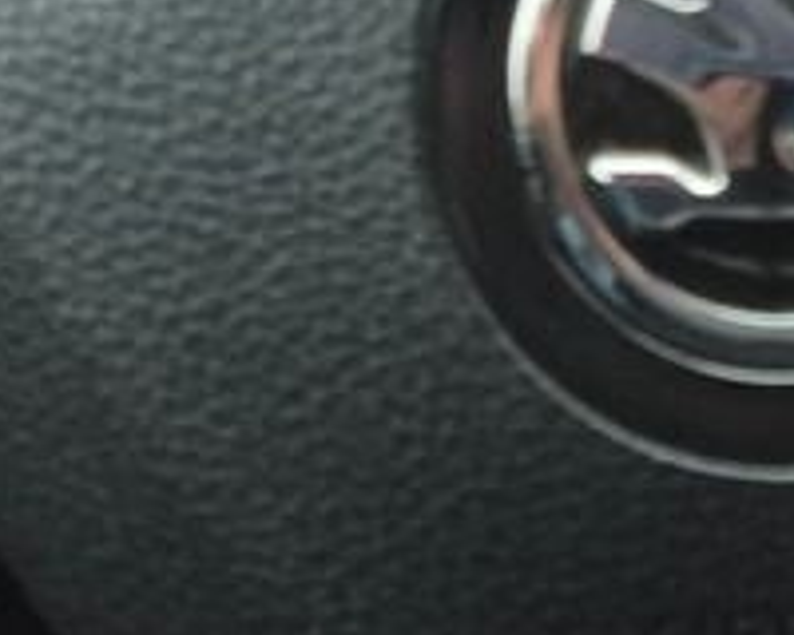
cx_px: 611
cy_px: -782
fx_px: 2702
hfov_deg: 16.6
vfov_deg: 11.5
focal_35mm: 115
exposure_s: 1/100
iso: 800
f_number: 1.8
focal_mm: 5.4
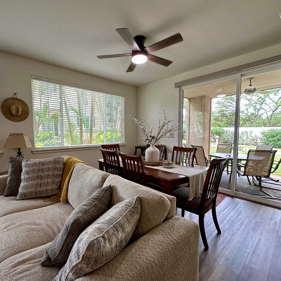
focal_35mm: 17
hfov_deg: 83.8
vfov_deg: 84.0
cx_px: 128
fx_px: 156
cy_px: 144
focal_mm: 2.22
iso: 160
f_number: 2.2
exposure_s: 1/120
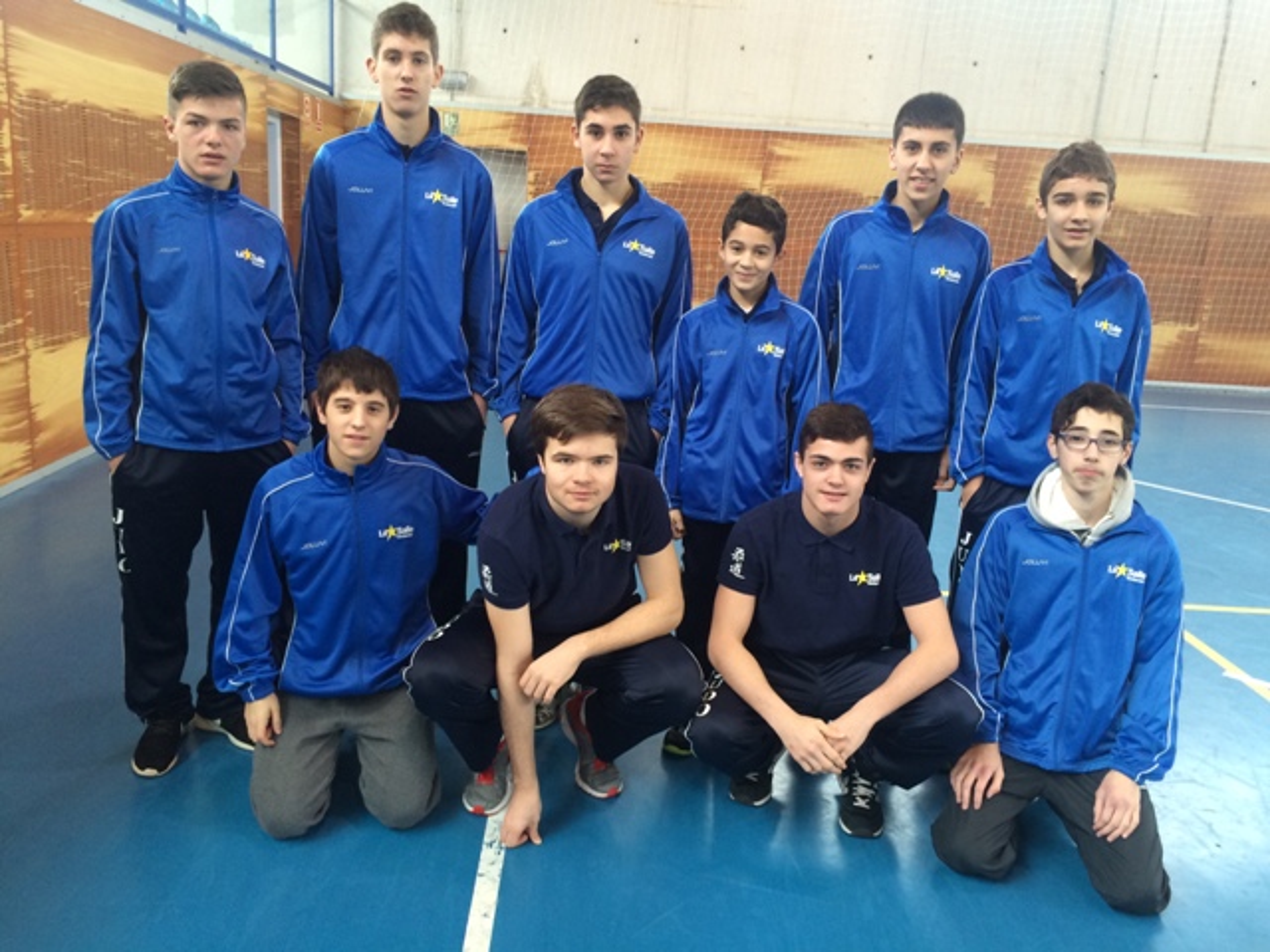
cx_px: 635
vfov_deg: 48.2
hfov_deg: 61.7
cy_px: 476
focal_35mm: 29
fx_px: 1064
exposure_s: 1/30
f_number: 2.2
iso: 100
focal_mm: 4.15
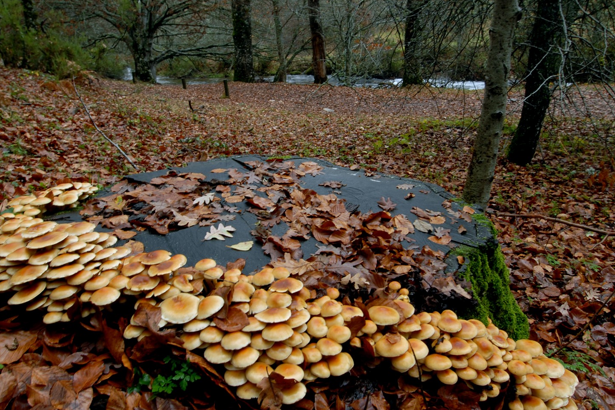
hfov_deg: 71.5
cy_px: 189
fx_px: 427
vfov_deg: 51.2
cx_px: 296
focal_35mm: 25
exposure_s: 1/13
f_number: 9
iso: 100
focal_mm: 12
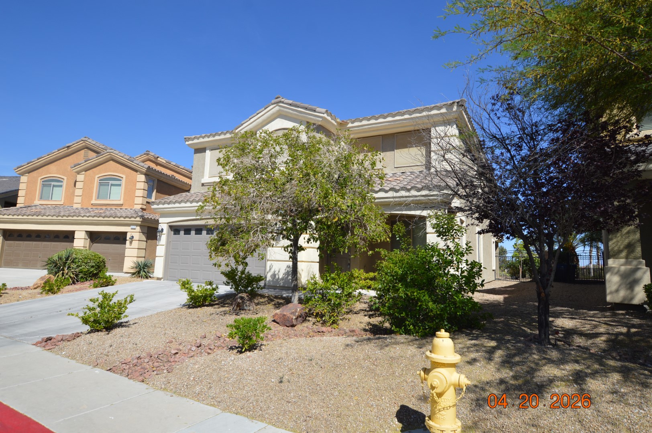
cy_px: 216
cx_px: 326
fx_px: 353
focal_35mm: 20
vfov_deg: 63.1
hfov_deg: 85.5
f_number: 8
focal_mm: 13
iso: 100
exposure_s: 1/250
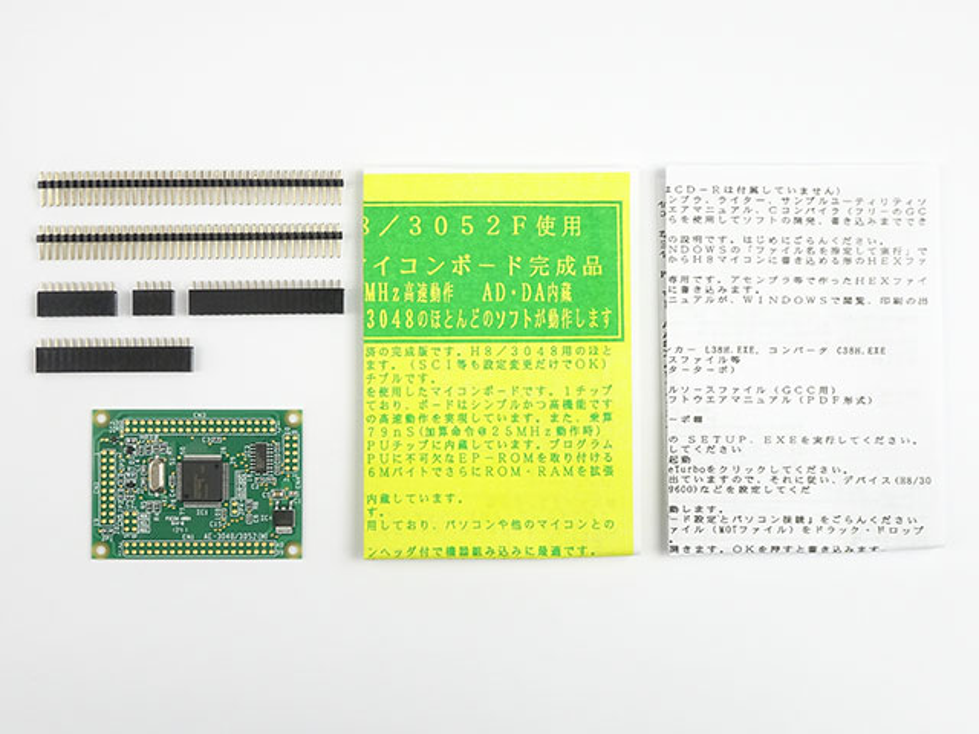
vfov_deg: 29.1
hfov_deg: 38.2
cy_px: 367
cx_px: 490
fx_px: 1414
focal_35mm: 50
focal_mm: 8.51
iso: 125
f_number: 4.5
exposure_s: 1/50
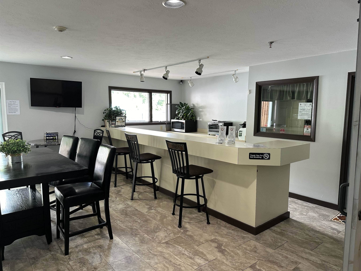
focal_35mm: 24
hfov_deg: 71.6
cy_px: 136
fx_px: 250
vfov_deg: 56.8
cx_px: 180
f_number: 1.78
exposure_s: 1/60
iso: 160
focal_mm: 6.86
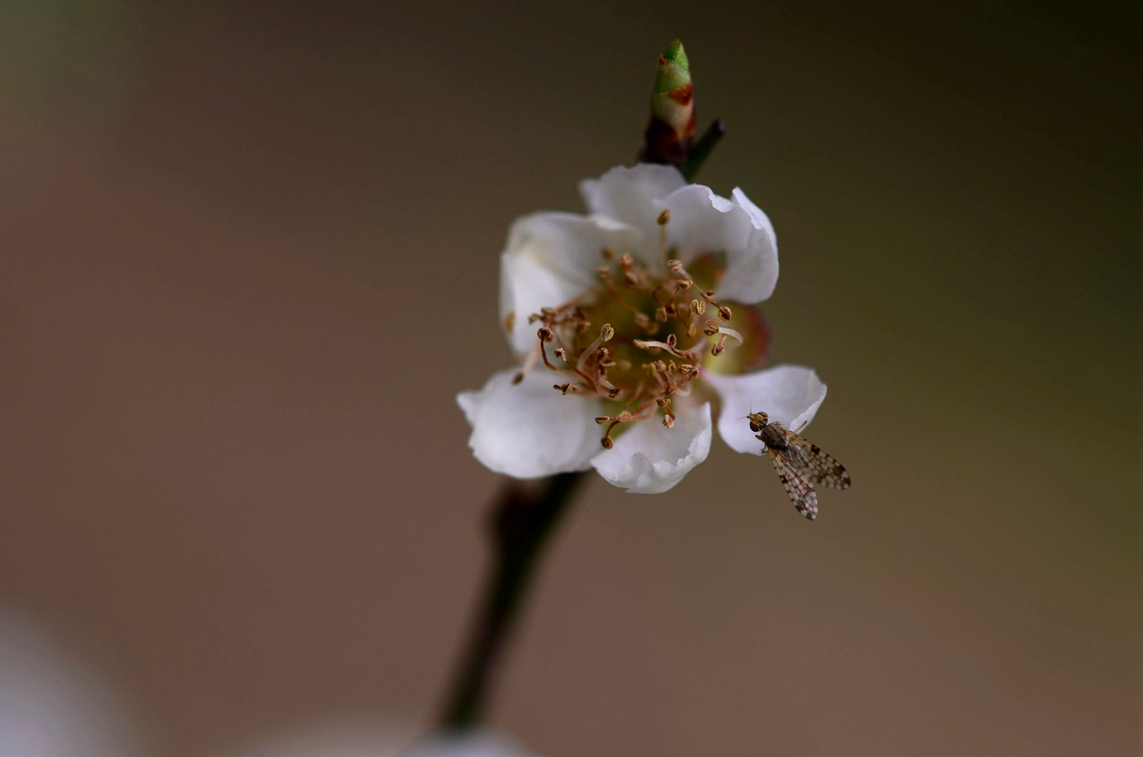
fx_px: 4991
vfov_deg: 8.7
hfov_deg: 13.1
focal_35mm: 158
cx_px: 572
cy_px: 378
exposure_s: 1/180
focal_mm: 105
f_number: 5.6
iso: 100
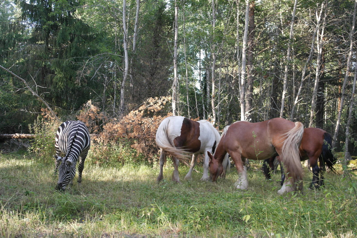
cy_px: 119
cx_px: 178
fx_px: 397
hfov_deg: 48.5
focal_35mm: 40
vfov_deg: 33.4
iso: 200
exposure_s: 1/100
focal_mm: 26
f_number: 4
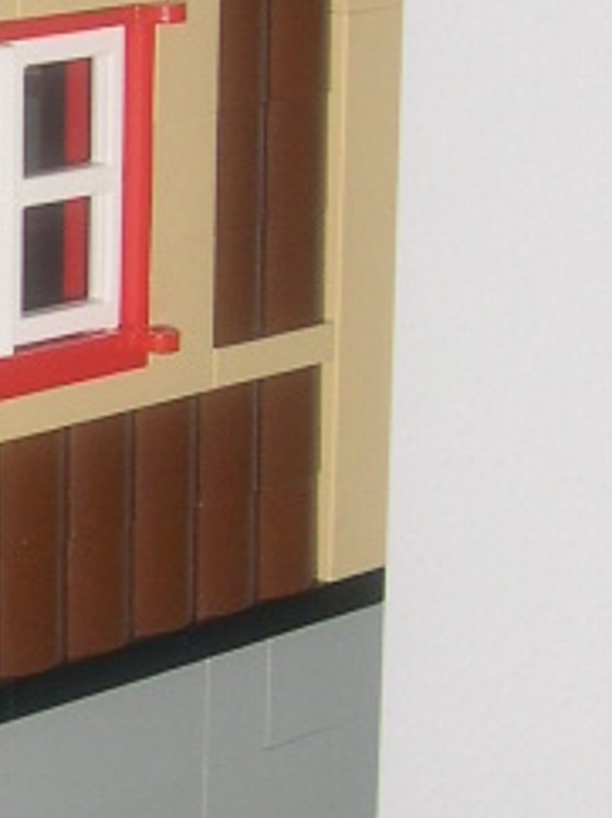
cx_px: -450
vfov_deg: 12.3
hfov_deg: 8.9
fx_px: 3802
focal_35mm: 161
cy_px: 318
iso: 100
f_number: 7.6
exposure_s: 1/60
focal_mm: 8
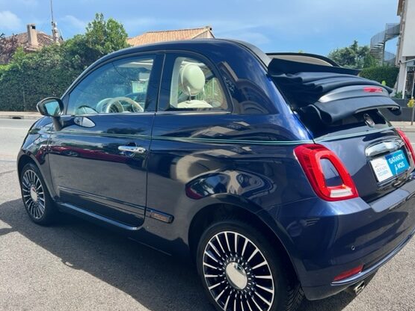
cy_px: 179
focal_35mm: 30
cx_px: 227
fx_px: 360
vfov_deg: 46.6
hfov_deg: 59.9
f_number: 1.5
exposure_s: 1/1266
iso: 50
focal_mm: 5.7
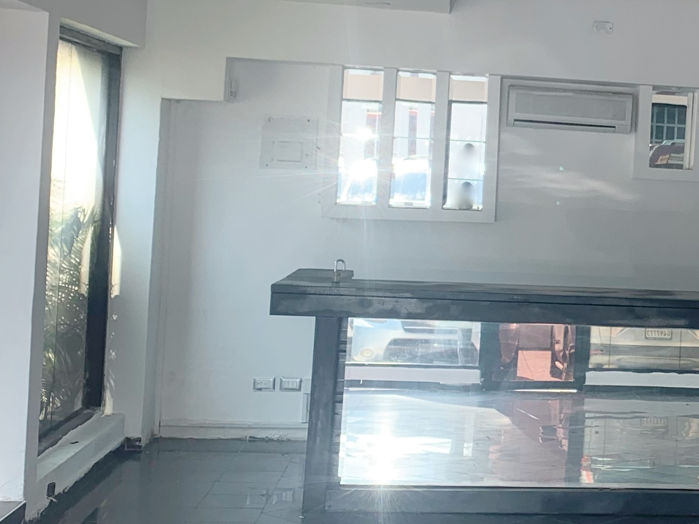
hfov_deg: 24.2
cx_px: 748
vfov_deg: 19.4
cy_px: 189
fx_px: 1535
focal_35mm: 76
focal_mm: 4.25
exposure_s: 1/131
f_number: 1.8
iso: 25
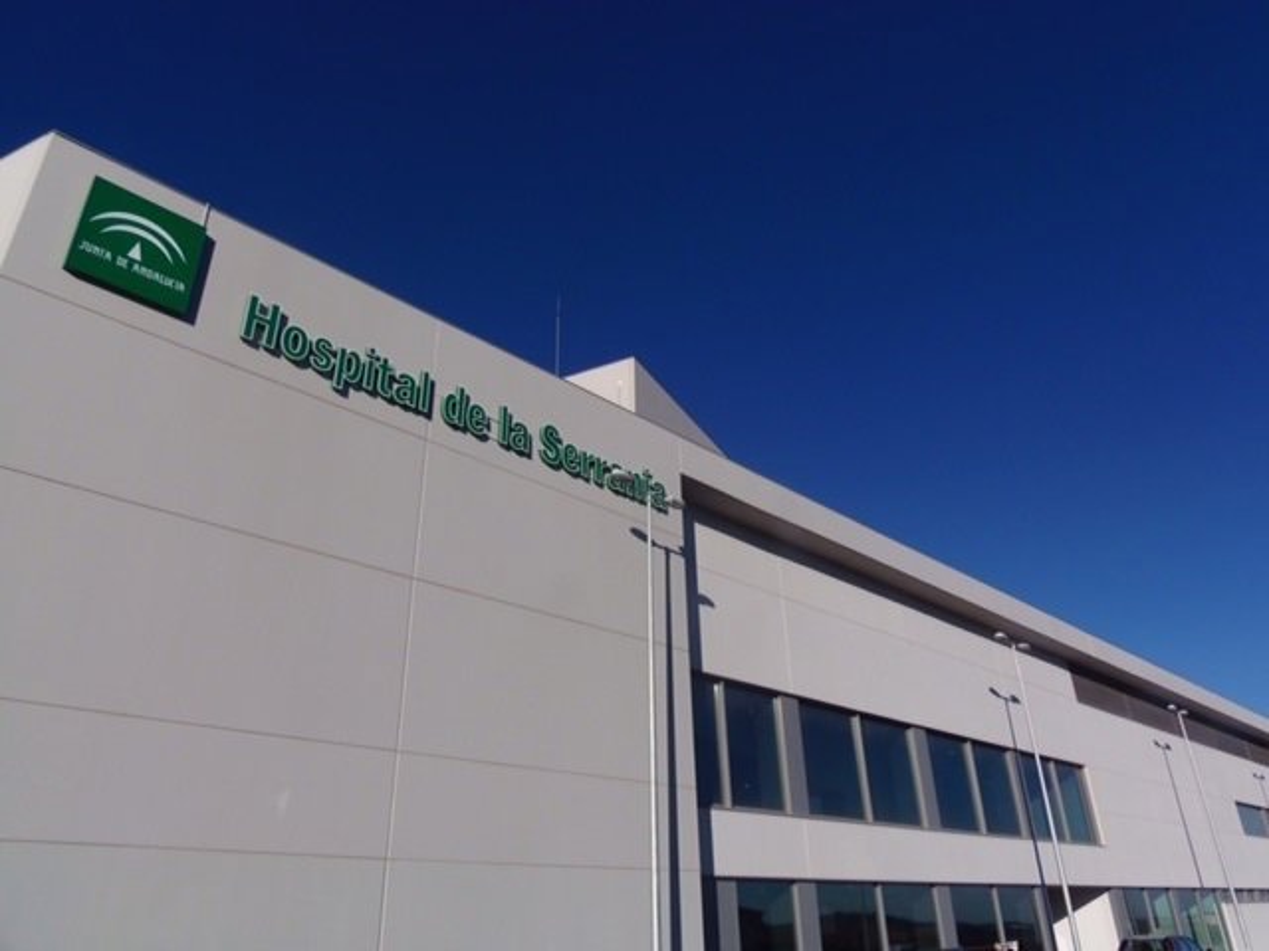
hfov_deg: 71.6
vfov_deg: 56.8
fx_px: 880
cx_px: 634
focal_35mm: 24
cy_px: 476
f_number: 5.5
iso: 64
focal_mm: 4.3
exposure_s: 1/640
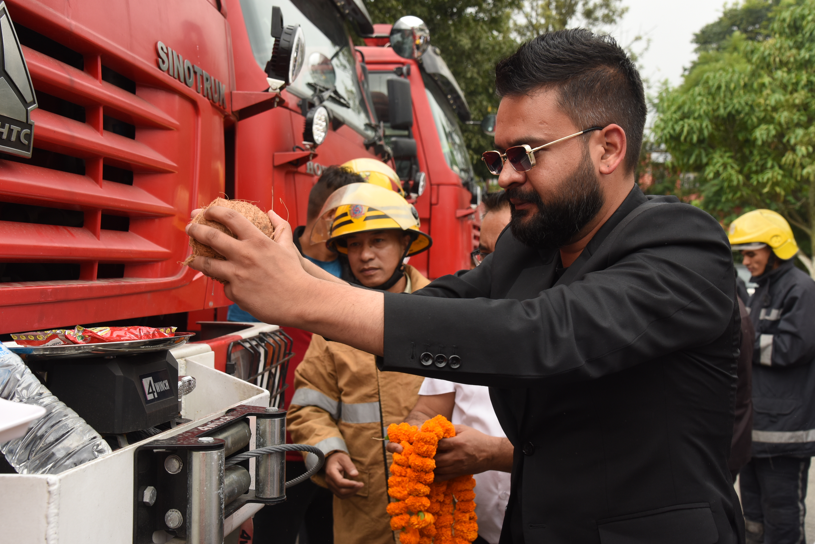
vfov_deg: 31.9
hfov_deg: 46.4
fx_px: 951
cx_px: 378
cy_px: 258
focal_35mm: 42
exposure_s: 1/160
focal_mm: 38
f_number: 7.1
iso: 400
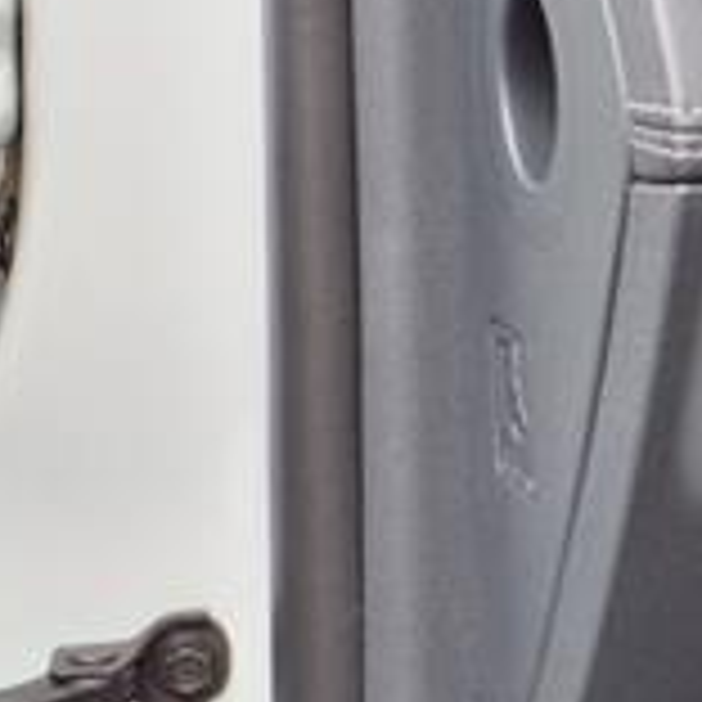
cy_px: 288
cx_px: 1102
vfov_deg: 17.7
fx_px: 2248
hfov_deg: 16.0
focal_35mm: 98
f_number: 1.9
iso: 64
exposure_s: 1/120
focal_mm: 3.58
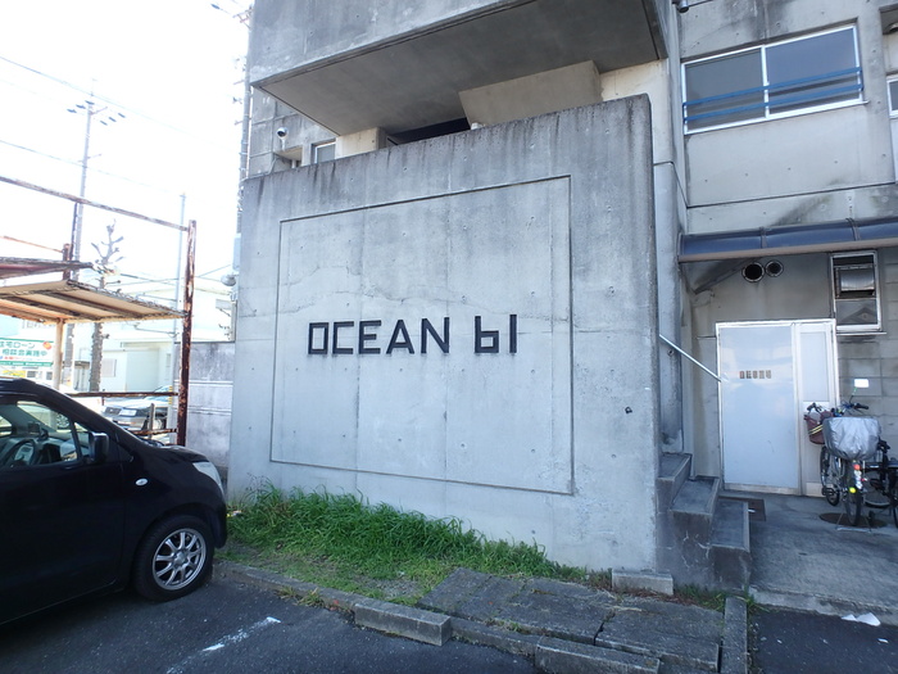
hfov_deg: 79.0
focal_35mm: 21
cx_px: 449
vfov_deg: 63.4
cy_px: 337
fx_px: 545
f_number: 3.5
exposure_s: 1/125
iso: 125
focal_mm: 3.7
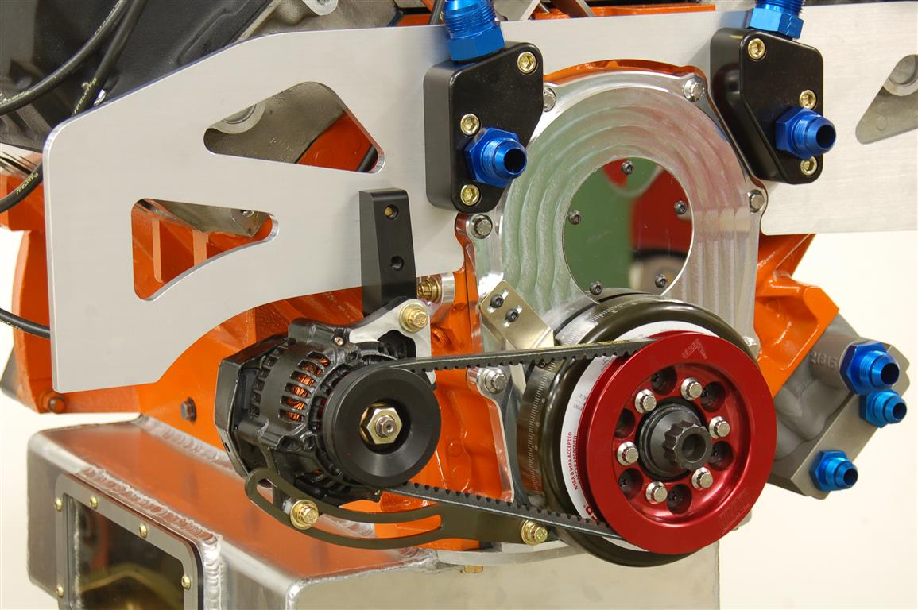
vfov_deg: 13.8
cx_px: 459
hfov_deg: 20.6
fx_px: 2522
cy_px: 305
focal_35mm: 99
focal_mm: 66
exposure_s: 1/2
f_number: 7.1
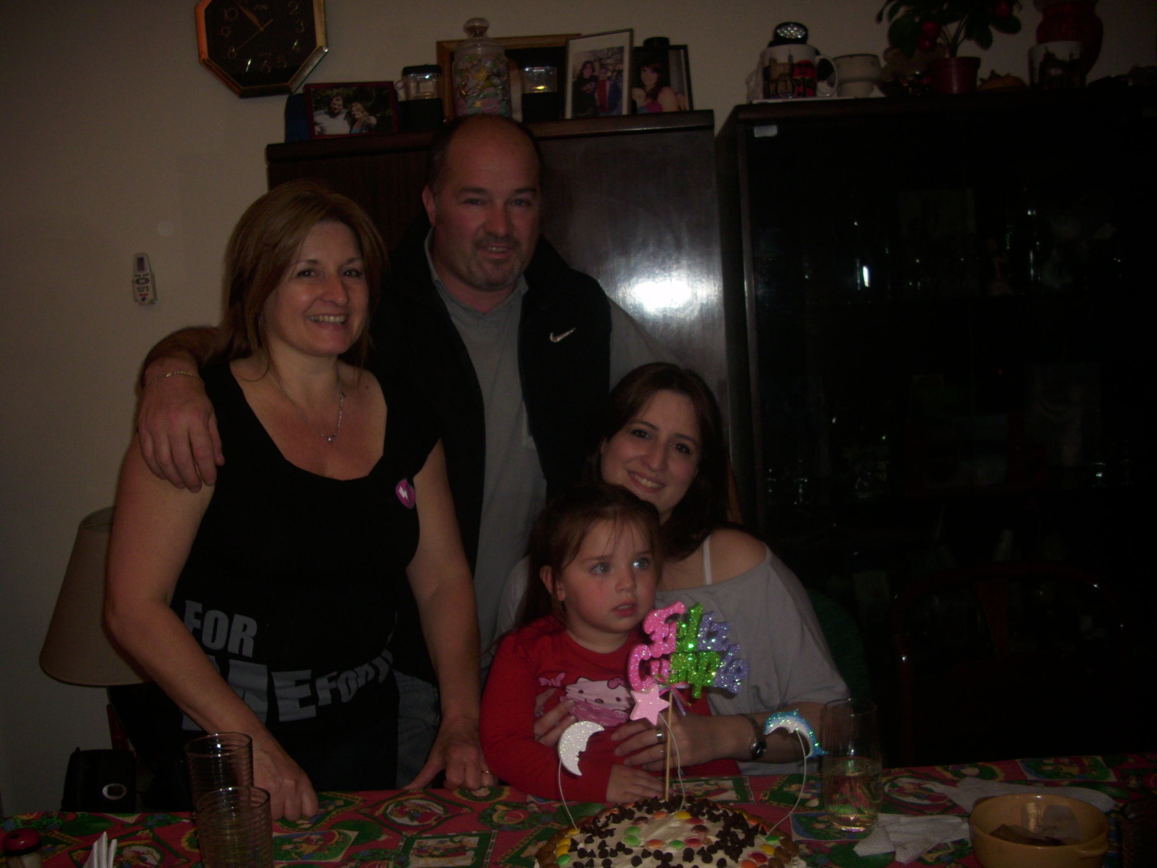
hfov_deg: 58.4
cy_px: 434
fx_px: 1036
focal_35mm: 31
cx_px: 578
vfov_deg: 45.4
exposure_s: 1/200
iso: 50
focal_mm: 6.2
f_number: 2.8
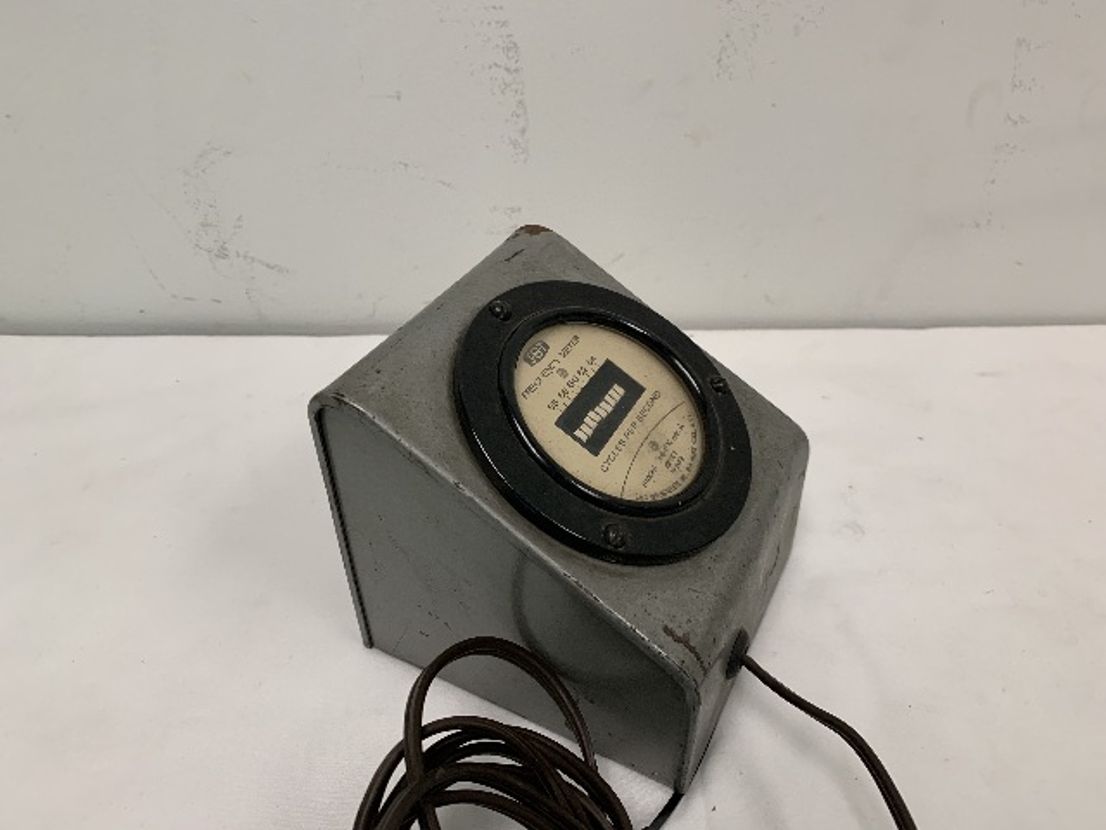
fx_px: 831
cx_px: 553
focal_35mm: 26
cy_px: 415
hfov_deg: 67.3
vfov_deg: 53.1
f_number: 1.8
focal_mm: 4.25
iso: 80
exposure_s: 1/120
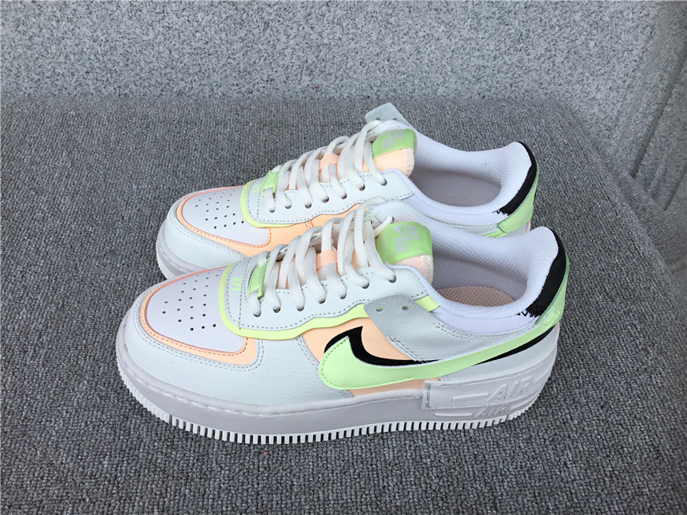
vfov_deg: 45.4
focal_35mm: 31
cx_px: 344
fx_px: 615
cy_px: 258
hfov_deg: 58.4
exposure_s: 1/503
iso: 25
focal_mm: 3.3
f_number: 2.4
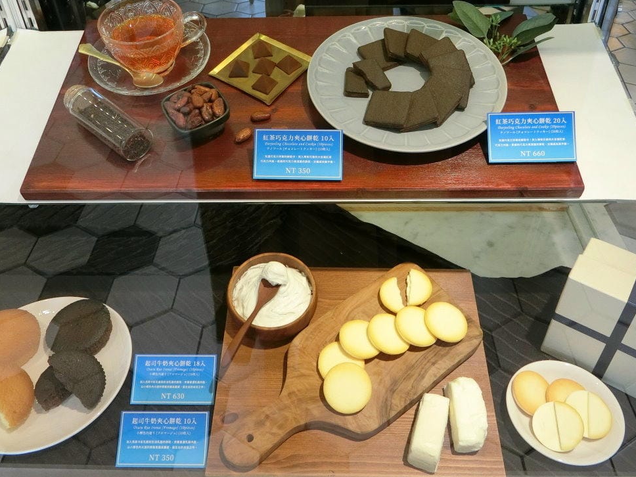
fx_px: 570
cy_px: 189
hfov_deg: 58.4
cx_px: 319
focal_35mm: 31
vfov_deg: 45.2
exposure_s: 1/125
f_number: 2.8
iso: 250
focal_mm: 5.4
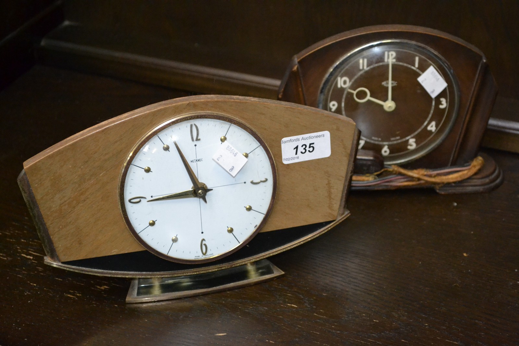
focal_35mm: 78
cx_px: 260
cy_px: 173
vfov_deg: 17.5
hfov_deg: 26.0
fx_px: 1125
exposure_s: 1/60
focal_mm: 52
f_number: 5.6
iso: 2800
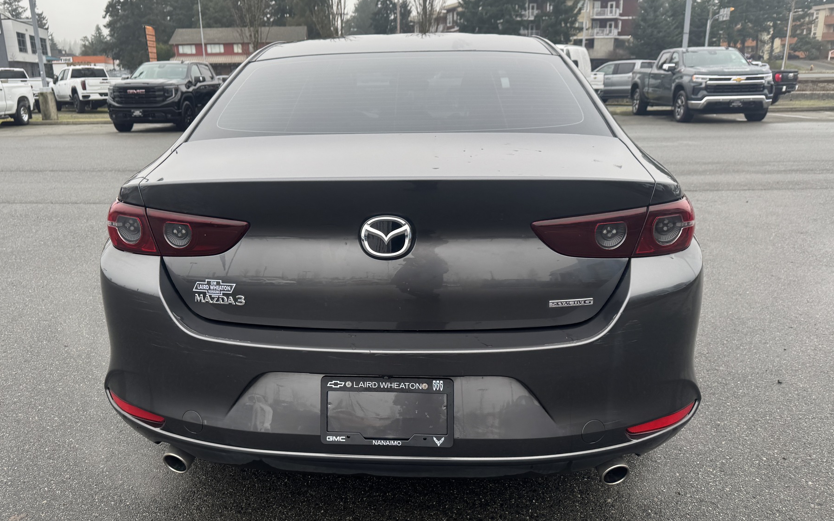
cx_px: 368
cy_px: 258
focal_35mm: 29
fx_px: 659
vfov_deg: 43.1
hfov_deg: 64.4
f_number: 1.78
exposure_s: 1/430
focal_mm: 6.76
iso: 80
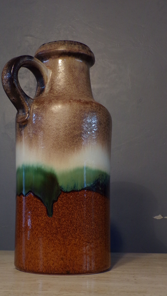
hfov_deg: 25.9
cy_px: 148
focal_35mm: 46
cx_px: 68
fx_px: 362
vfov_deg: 44.6
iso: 200
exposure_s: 1/30
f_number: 3.4
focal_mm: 7.6
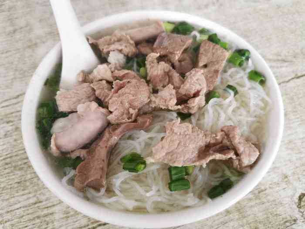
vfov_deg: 51.4
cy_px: 114
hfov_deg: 65.3
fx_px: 238
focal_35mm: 27
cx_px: 152
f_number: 1.8
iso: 250
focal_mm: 5.58
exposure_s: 1/50
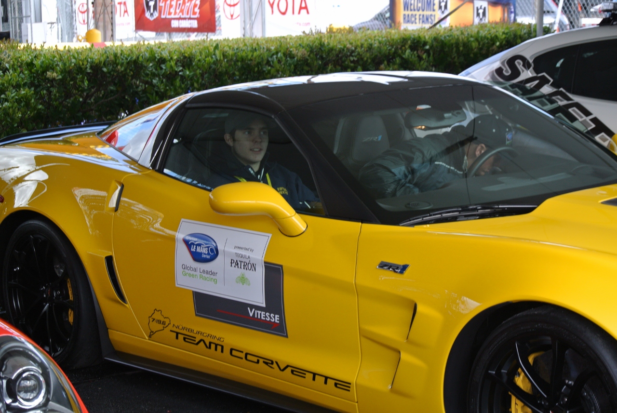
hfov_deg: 24.4
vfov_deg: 16.5
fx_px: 1424
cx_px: 308
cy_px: 206
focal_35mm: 83
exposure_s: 1/160
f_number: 3.8
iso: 100
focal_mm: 30.9
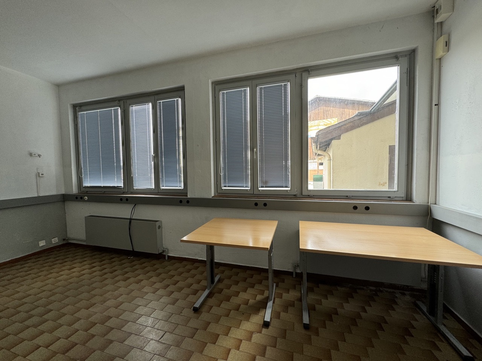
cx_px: 241
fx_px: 195
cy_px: 180
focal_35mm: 14
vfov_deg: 85.7
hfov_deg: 102.1
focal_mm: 2.22
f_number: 2.2
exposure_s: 1/99
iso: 80
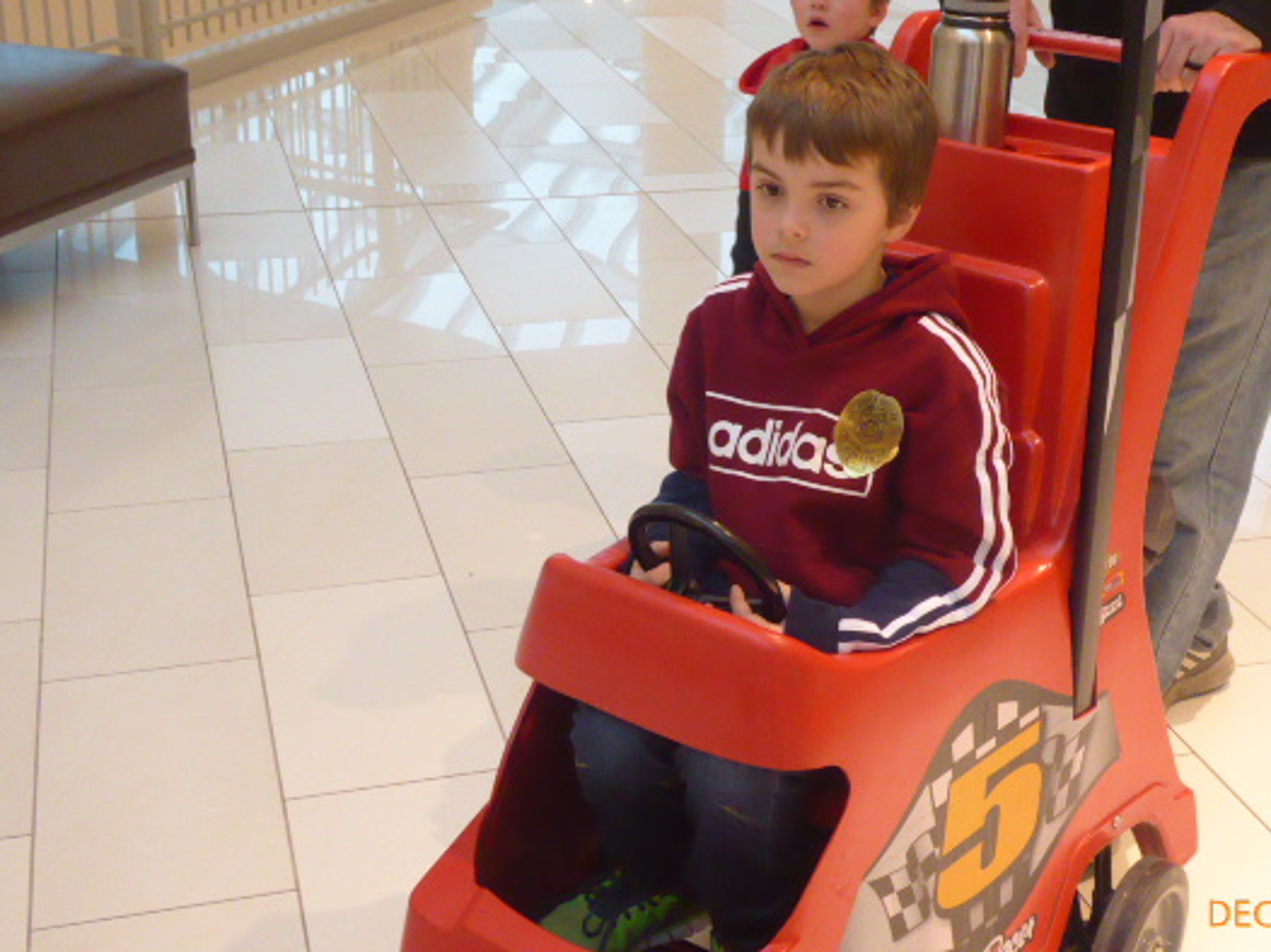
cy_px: 447
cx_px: 749
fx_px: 2055
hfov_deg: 34.3
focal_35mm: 56
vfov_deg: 26.1
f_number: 3.9
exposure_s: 1/125
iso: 800
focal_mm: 7.8
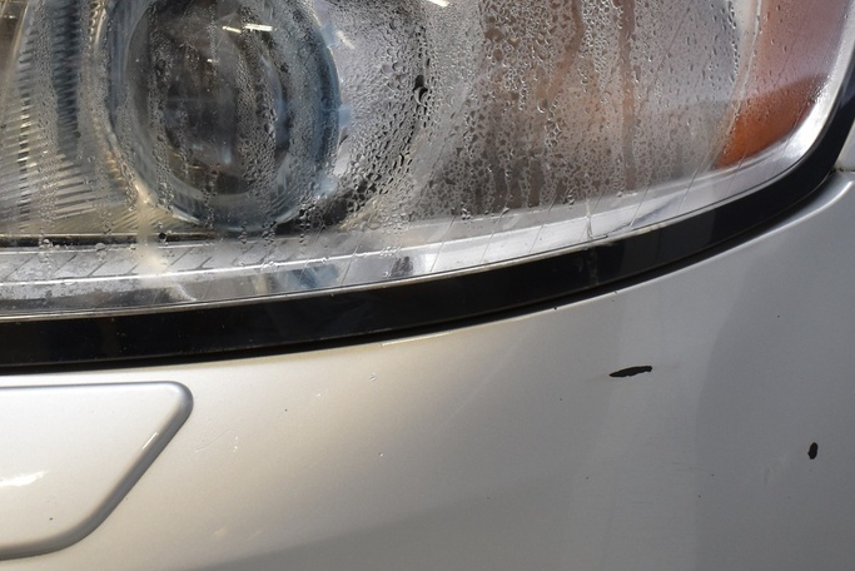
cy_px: 249
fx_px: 1521
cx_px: 319
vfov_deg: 21.3
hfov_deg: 31.3
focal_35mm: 64
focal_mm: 18
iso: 400
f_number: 4.8
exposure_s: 1/90
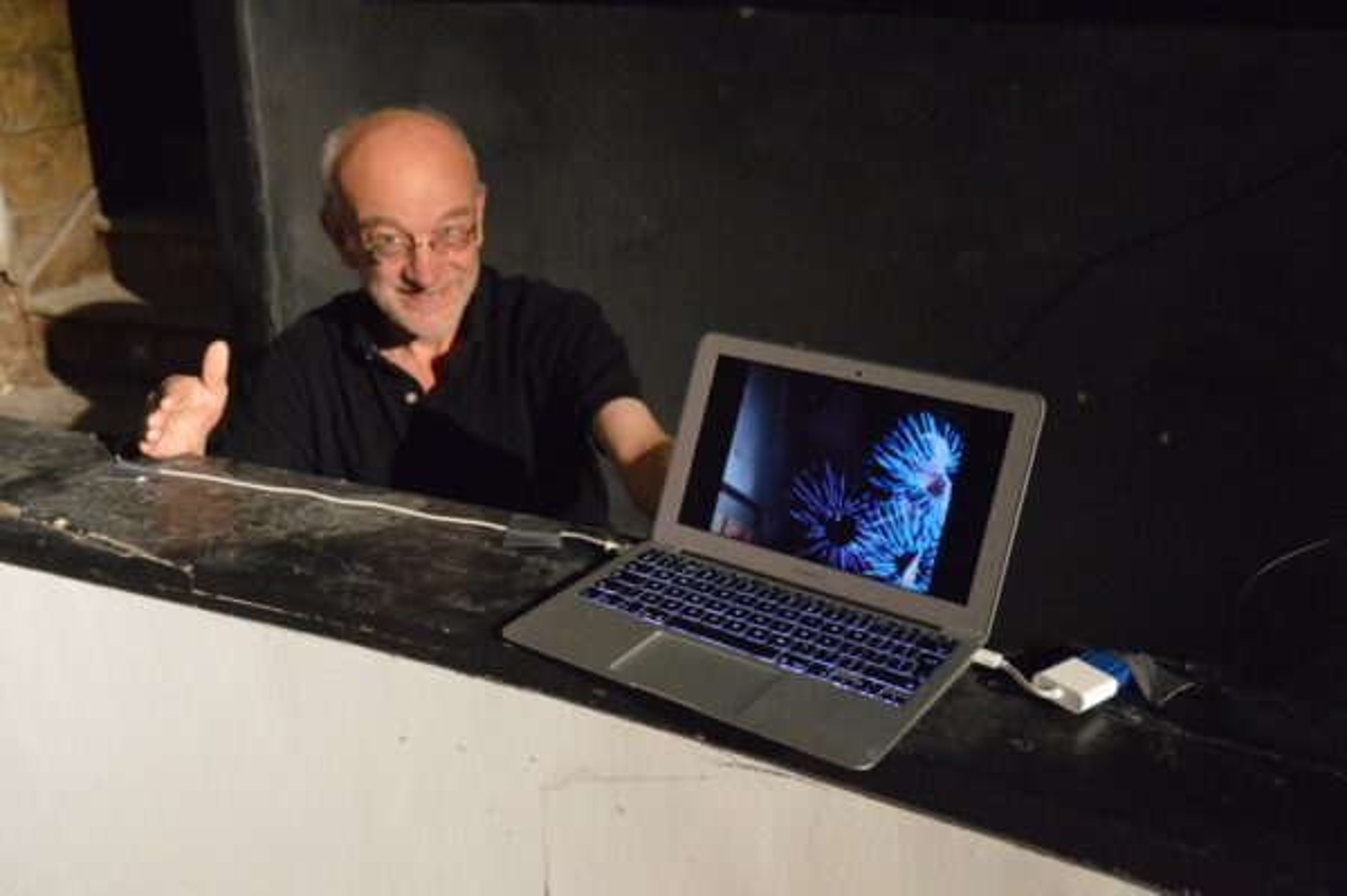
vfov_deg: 36.8
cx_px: 674
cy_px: 448
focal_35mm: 36
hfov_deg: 53.2
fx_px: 1346
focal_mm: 24
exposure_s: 1/100
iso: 6400
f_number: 4.5
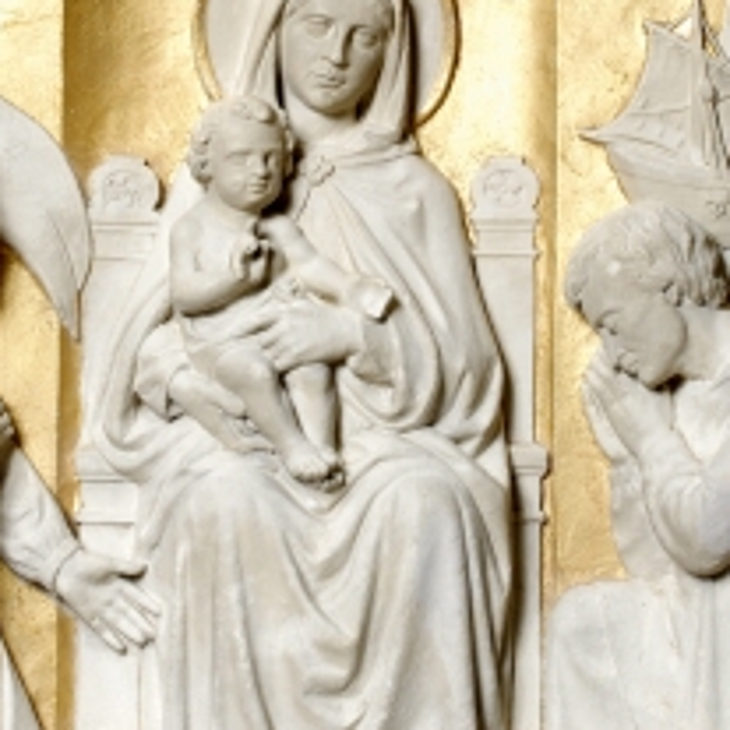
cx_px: 356
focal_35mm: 160
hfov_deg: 10.9
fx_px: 3817
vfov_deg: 10.9
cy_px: 254
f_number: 16
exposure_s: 1/100
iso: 100
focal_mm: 34
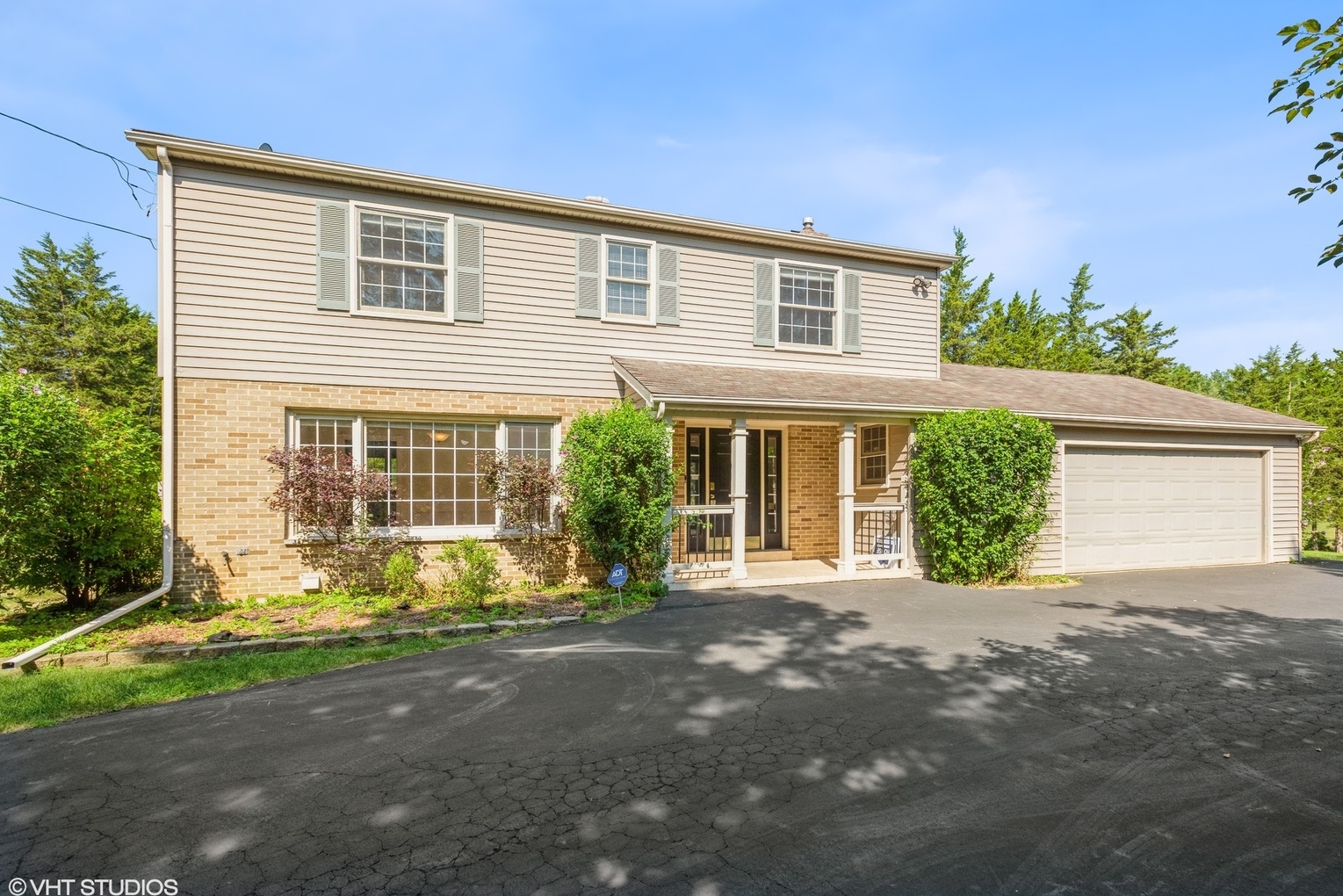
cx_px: 707
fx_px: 672
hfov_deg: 89.9
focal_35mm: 18
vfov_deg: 67.4
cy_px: 432
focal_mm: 17
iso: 400
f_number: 8
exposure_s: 1/640
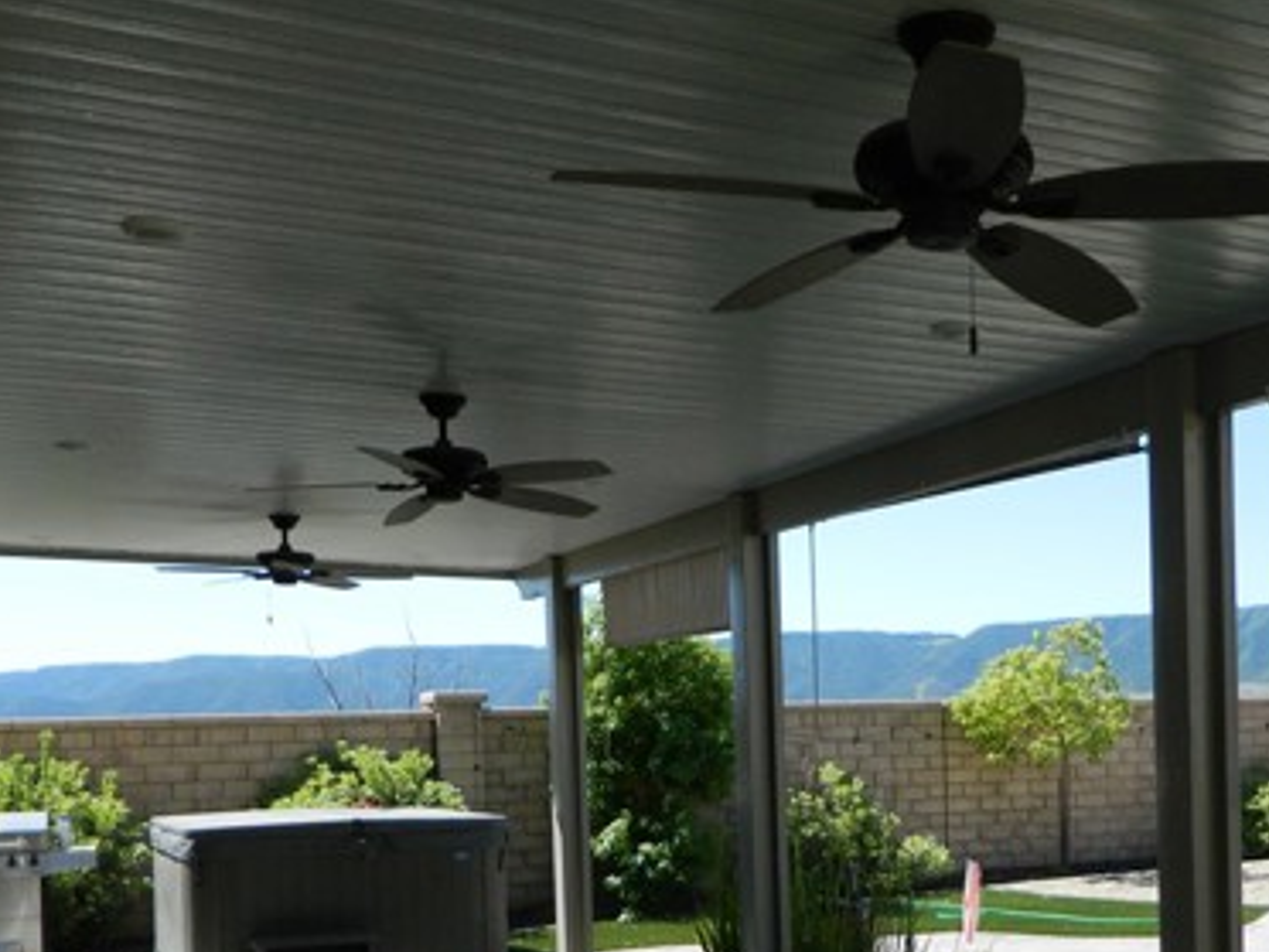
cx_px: 747
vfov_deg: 32.5
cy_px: 781
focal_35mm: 43
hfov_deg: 43.7
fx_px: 1576
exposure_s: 1/800
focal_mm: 4.5
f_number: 3.1
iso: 80
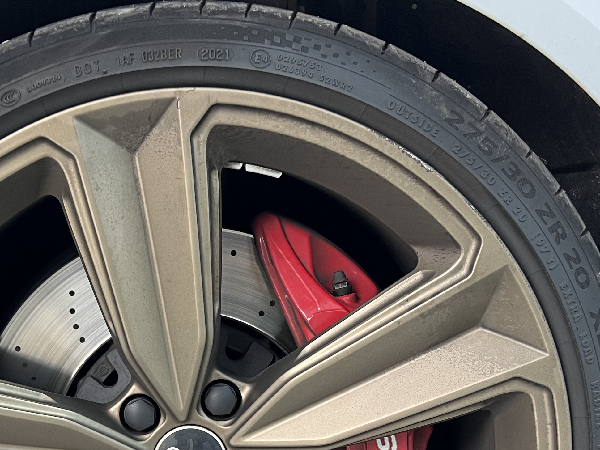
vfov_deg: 25.9
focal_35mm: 54
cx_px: 164
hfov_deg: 34.9
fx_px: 936
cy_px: 429
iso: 80
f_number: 1.5
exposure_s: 1/50
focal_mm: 5.7
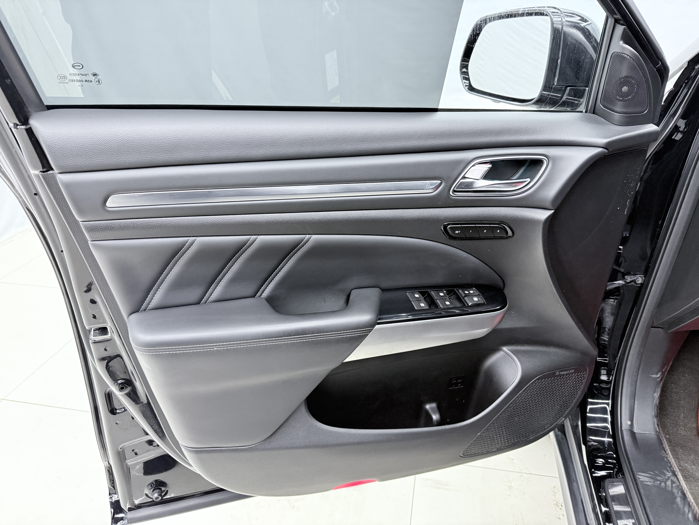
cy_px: 262
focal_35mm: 24
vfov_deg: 56.8
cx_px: 350
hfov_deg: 71.6
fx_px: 485
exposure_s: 1/100
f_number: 1.78
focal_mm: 6.76
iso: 400
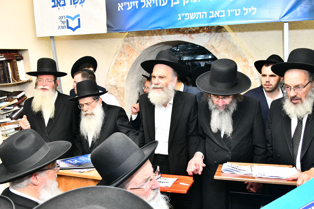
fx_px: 244
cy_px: 104
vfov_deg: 46.4
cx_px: 157
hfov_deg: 65.5
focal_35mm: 28
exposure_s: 1/320
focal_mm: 28
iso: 2000
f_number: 5.6
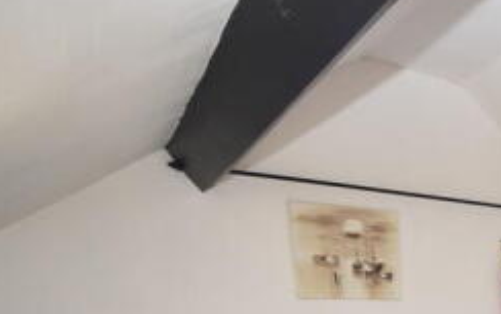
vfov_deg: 25.5
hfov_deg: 38.9
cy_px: 438
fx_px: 560
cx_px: 562
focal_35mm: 41
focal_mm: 10
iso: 800
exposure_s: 1/160
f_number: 4.5
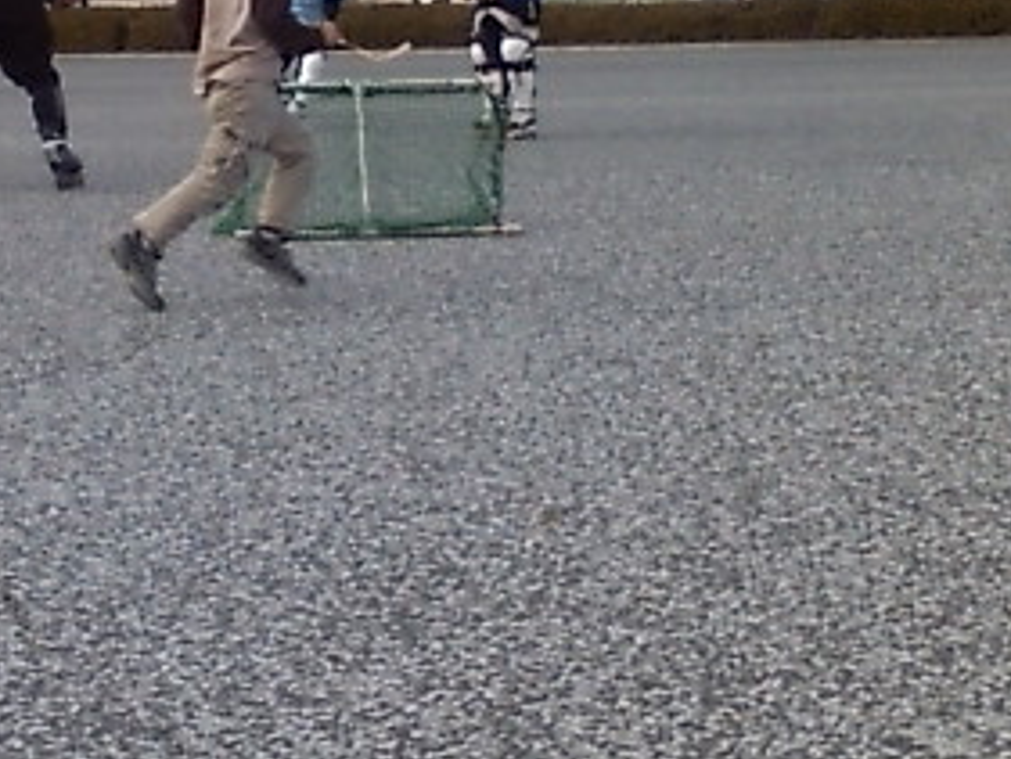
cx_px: 158
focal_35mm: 66
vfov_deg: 21.7
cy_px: 68
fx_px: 1928
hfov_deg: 28.5
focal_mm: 3.73
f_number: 3.5
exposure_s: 1/303
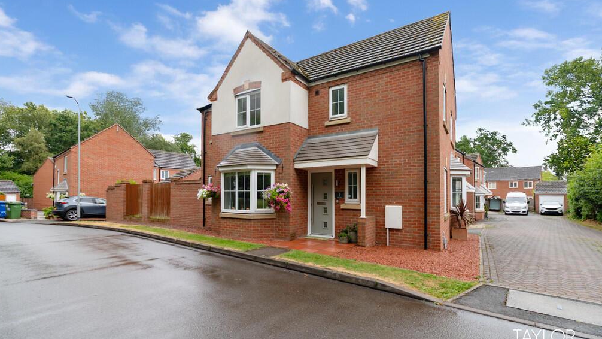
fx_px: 255
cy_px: 191
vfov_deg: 66.8
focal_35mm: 16
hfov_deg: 99.4
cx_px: 299
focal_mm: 10
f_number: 4.5
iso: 125
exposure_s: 1/125
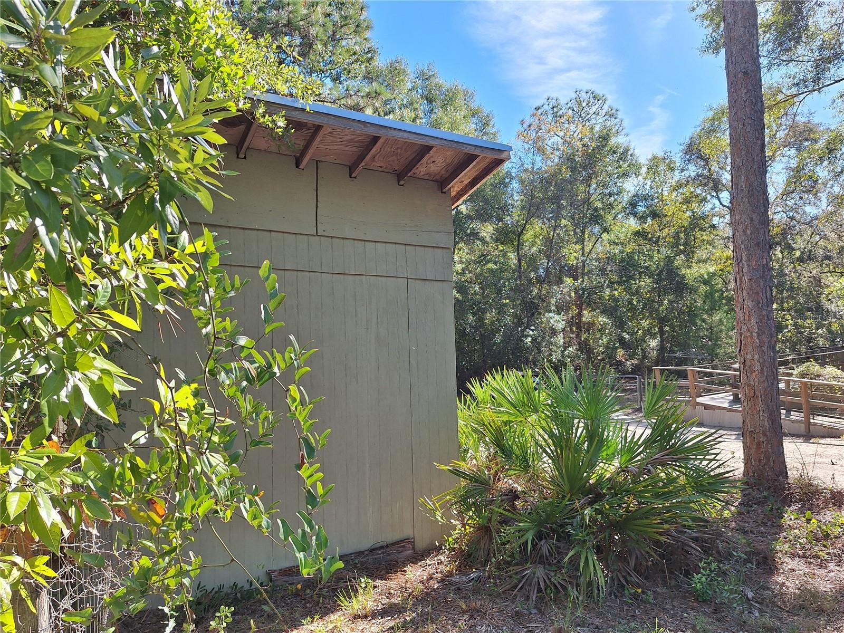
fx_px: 561
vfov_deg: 58.9
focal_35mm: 23
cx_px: 422
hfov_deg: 73.9
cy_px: 316
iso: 40
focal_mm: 5.54
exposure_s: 1/622
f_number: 1.8
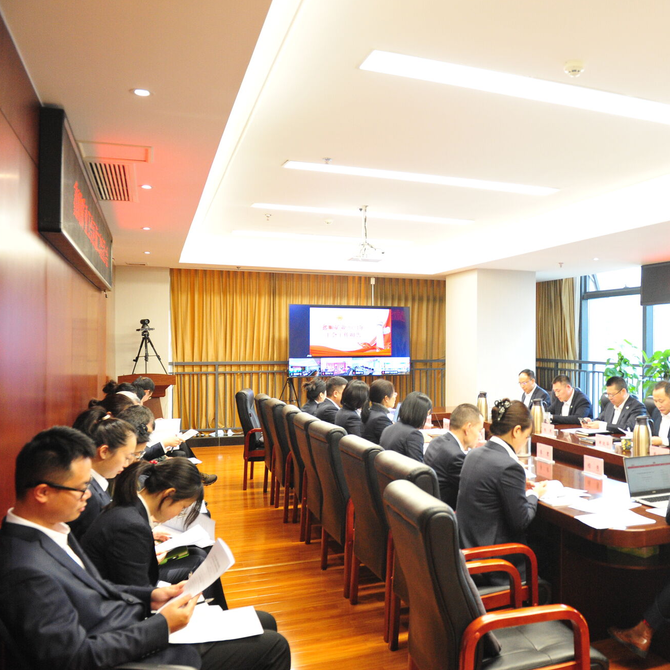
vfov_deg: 52.5
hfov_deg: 50.6
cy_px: 336
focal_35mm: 31
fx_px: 679
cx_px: 495
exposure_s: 1/125
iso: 4000
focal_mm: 24
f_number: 4
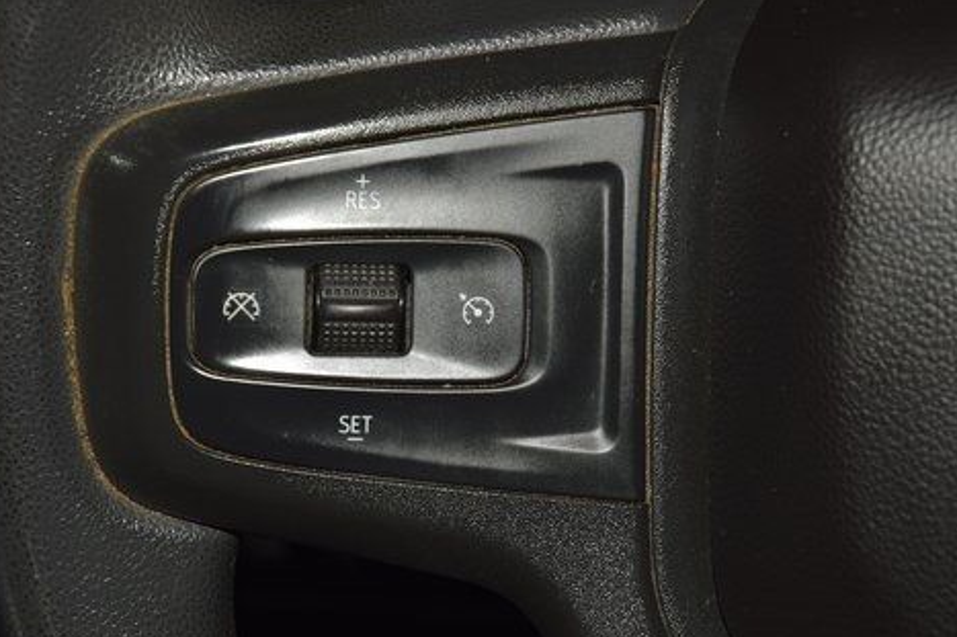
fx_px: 3826
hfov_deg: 14.3
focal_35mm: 144
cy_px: 331
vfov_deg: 9.5
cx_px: 498
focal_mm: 70
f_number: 8
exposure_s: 1/125
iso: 100
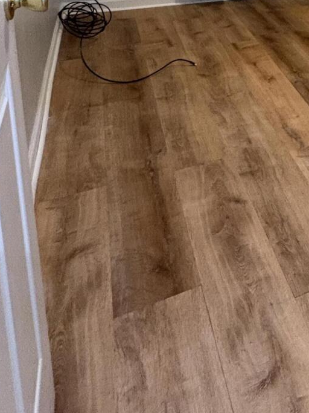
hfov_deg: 29.8
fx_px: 488
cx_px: 377
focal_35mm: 41
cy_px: -42
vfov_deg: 38.0
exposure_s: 1/40
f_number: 2.2
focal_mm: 2.22
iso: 640
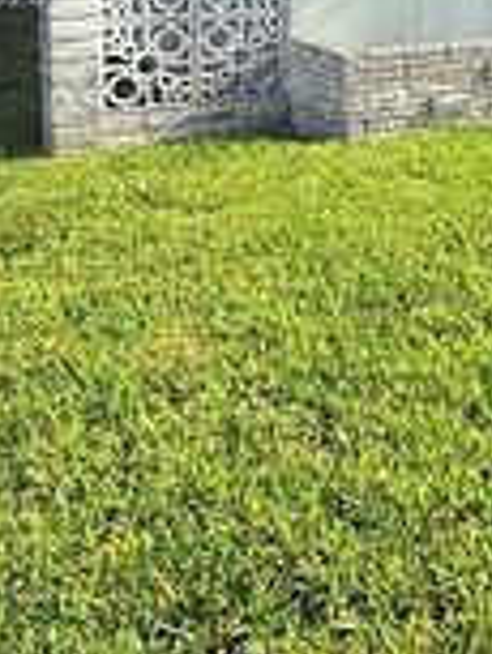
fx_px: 1154
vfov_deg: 29.5
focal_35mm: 61
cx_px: 676
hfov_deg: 21.3
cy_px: -2
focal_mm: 2.22
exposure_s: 1/779
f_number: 2.2
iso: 20
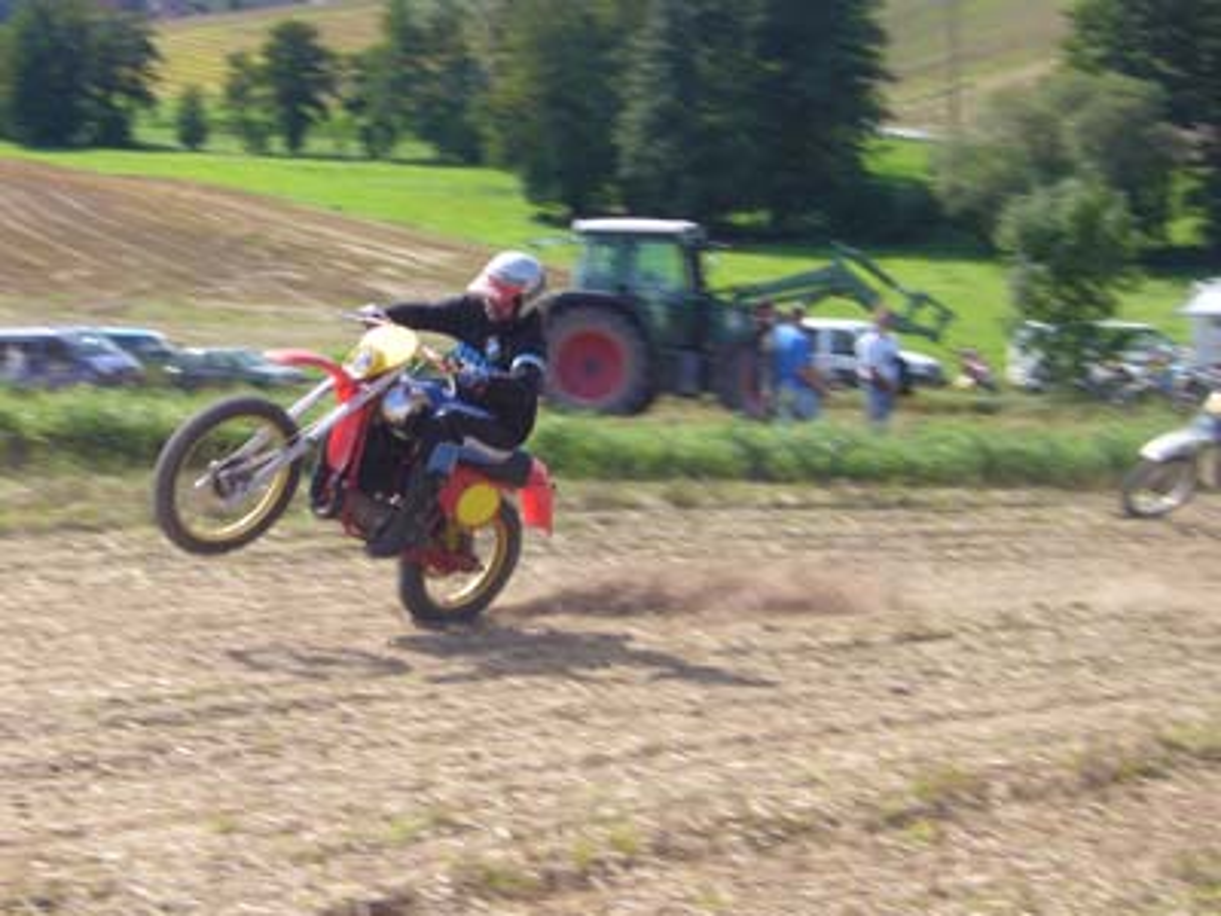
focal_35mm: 74
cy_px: 458
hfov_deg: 26.3
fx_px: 2610
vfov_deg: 19.9
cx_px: 610
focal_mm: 12.2
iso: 100
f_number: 8.2
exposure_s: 1/125
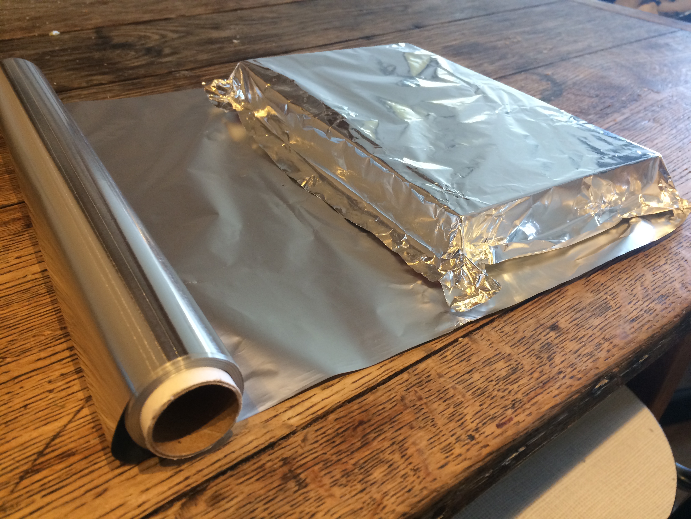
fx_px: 579
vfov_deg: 48.2
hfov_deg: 61.7
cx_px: 346
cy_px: 260
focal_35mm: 29
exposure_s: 1/33
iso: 160
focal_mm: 4.15
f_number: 2.2
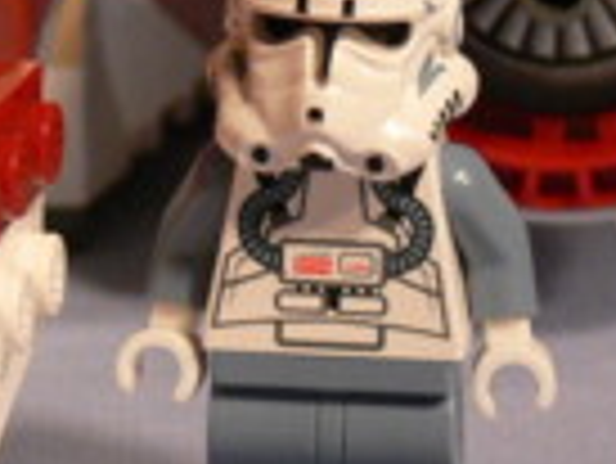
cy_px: 257
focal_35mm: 503
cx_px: 315
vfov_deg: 3.0
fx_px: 8959
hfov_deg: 3.9
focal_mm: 22.8
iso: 200
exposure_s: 1/80
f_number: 4
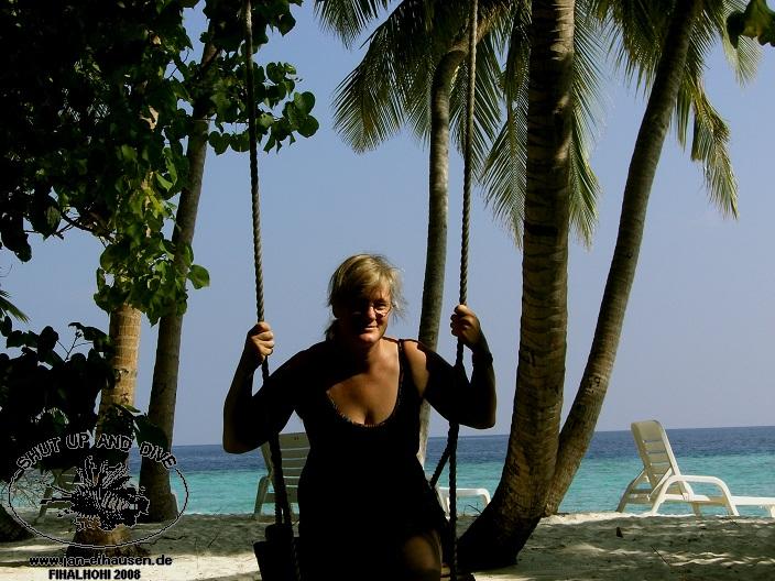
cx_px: 388
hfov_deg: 24.7
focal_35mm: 79
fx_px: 1769
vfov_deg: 18.7
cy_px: 290
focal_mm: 12.8
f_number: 6.5
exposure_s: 1/250
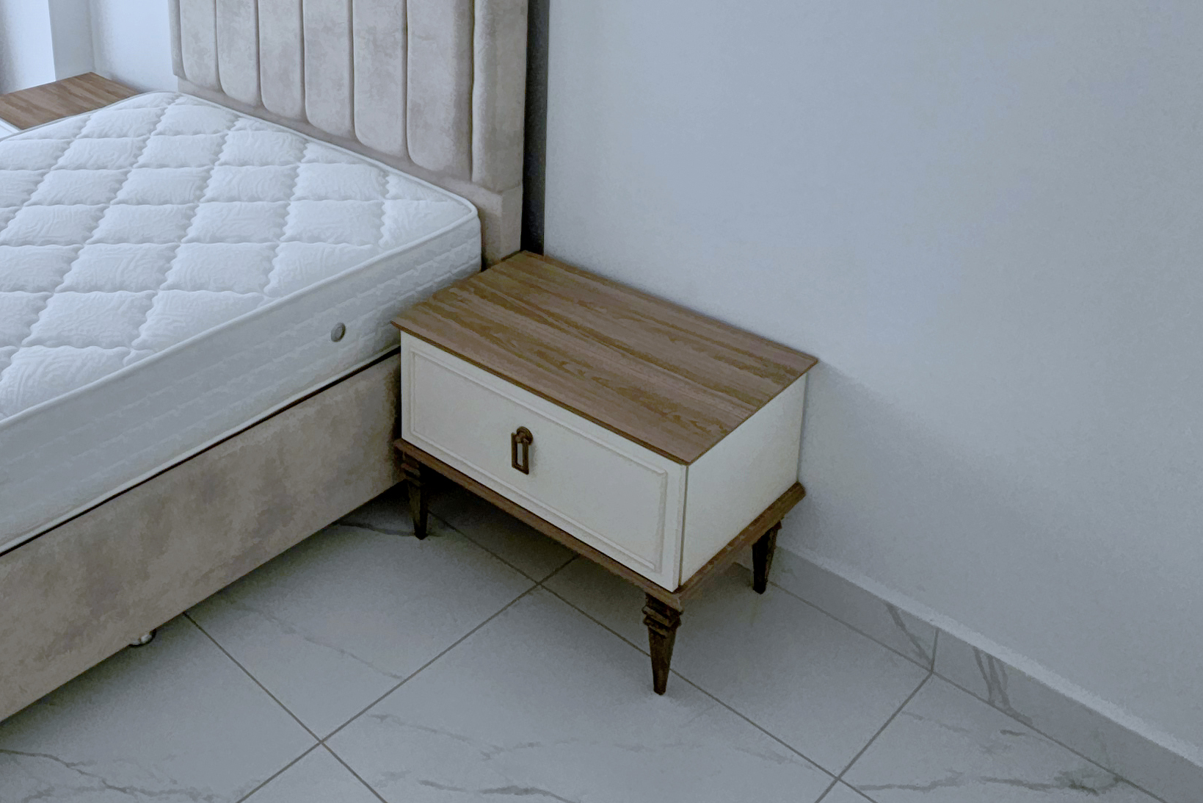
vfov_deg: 36.6
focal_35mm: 33
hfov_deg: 52.3
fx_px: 1103
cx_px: 186
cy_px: 32
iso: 50
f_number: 2.2
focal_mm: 2.2
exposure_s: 1/103
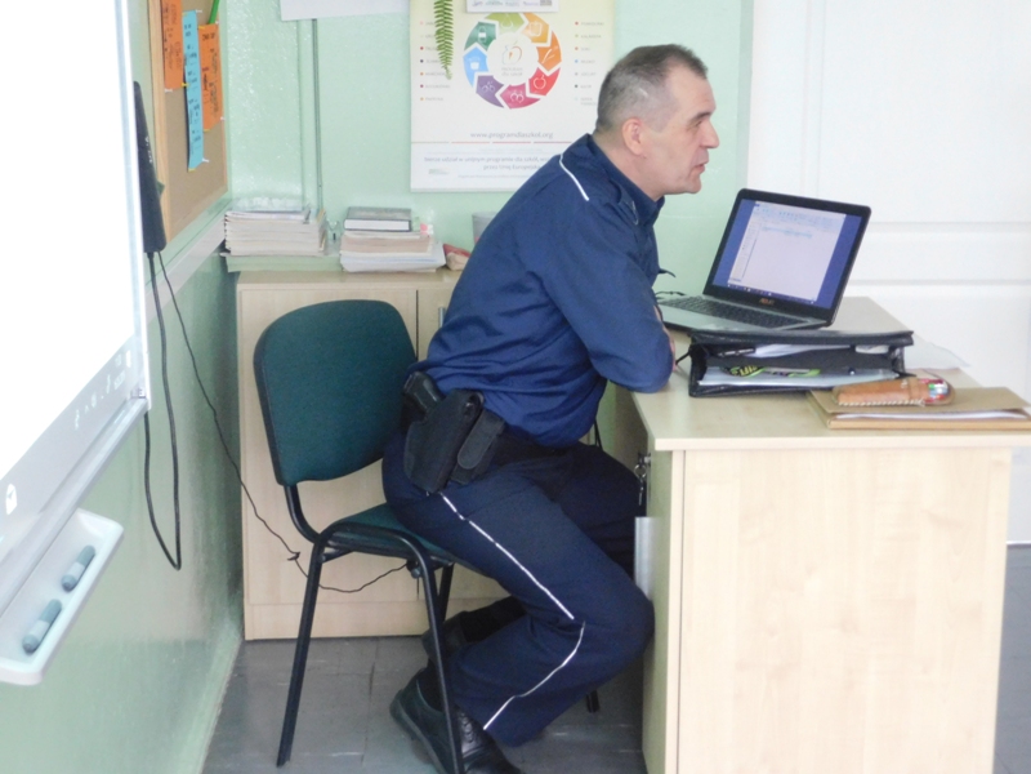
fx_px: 1757
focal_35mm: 59
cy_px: 387
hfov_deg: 32.7
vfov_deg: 24.8
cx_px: 516
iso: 800
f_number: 4
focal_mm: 10.4
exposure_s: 1/30
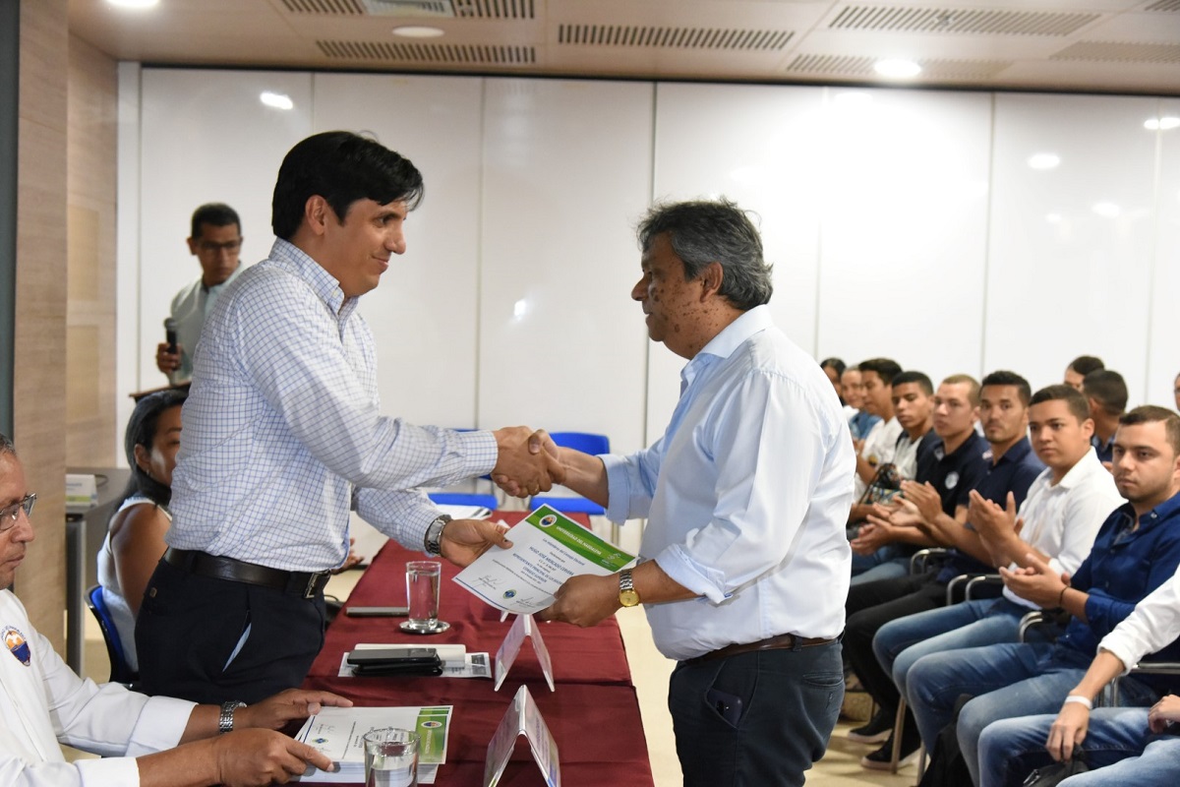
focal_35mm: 46
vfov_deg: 29.2
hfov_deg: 42.7
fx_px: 1508
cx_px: 590
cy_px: 394
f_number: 5
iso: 5000
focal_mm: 46
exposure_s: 1/80
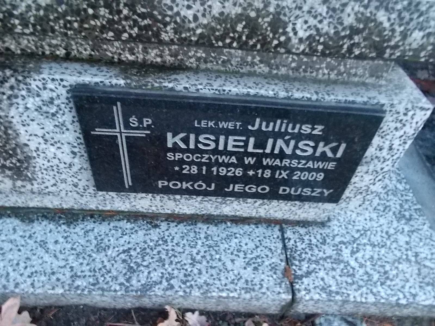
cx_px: 218
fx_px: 327
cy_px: 163
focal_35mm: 26
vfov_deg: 53.1
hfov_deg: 67.3
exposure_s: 1/5
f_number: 3.2
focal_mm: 4.6
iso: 400
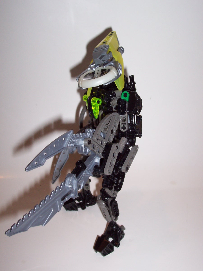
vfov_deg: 41.2
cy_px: 136
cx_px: 102
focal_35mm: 46
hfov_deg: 31.5
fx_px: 360
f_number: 3
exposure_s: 1/60
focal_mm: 7
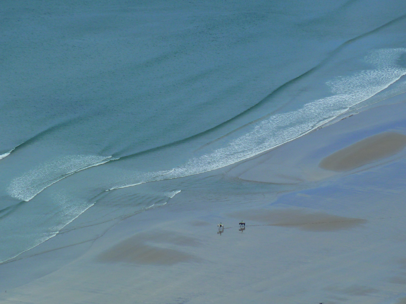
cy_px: 152
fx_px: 4680
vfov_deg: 3.7
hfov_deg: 5.0
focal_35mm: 399
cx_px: 203
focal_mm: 49.2
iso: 80
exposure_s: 1/250
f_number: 4.9
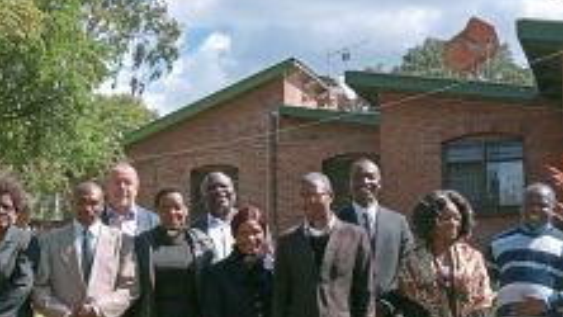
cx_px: 117
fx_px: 1314
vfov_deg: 13.7
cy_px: 216
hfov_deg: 23.8
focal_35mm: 88
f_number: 1.8
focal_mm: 4.04
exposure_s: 1/513
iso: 111
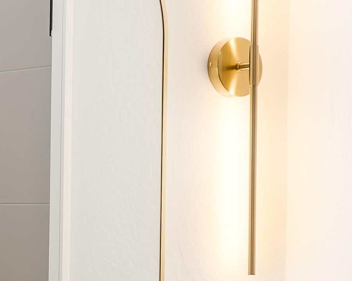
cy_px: 227
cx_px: 24
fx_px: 1677
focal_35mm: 161
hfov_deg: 11.9
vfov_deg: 9.6
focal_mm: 50
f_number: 4.5
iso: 400
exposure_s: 1/30
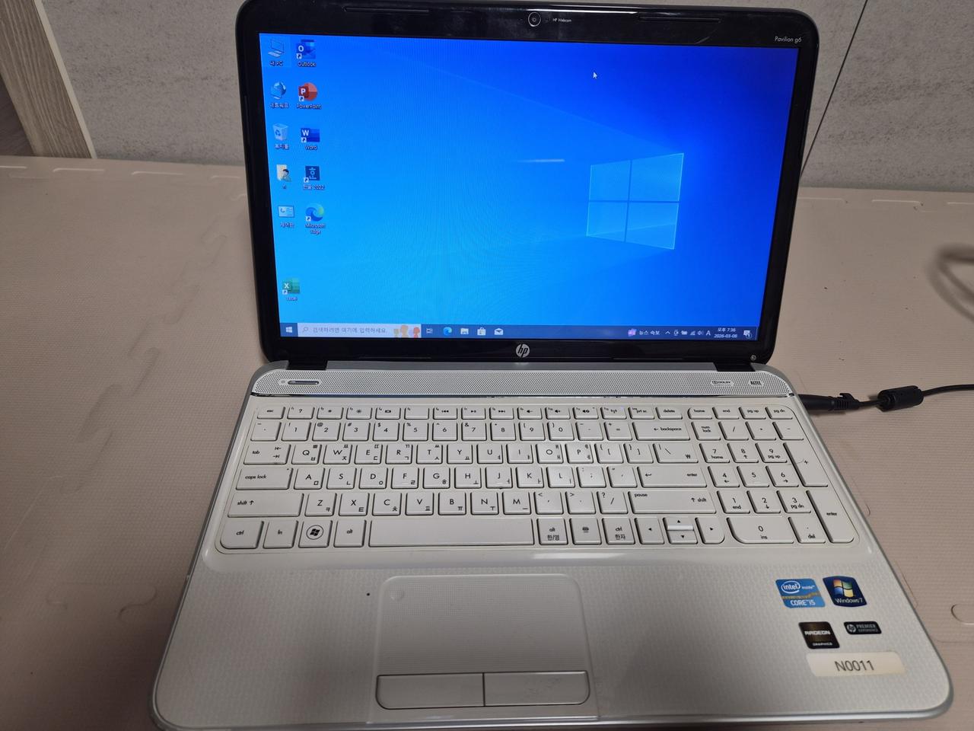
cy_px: 366
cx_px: 487
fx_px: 647
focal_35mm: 23
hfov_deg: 73.9
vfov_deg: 58.9
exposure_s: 1/50
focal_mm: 5.4
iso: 50
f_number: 1.8
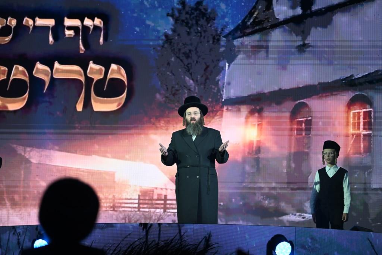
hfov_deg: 10.3
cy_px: 128
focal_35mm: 200
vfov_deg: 6.9
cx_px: 191
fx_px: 2122
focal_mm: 200
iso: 640
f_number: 2.8
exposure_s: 1/200
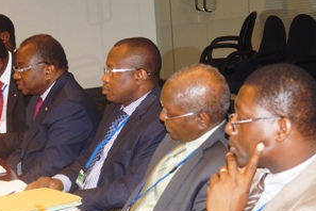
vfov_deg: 14.0
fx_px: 851
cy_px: 196
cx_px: 130
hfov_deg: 21.0
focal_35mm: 97
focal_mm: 30
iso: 800
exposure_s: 1/125
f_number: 4.5
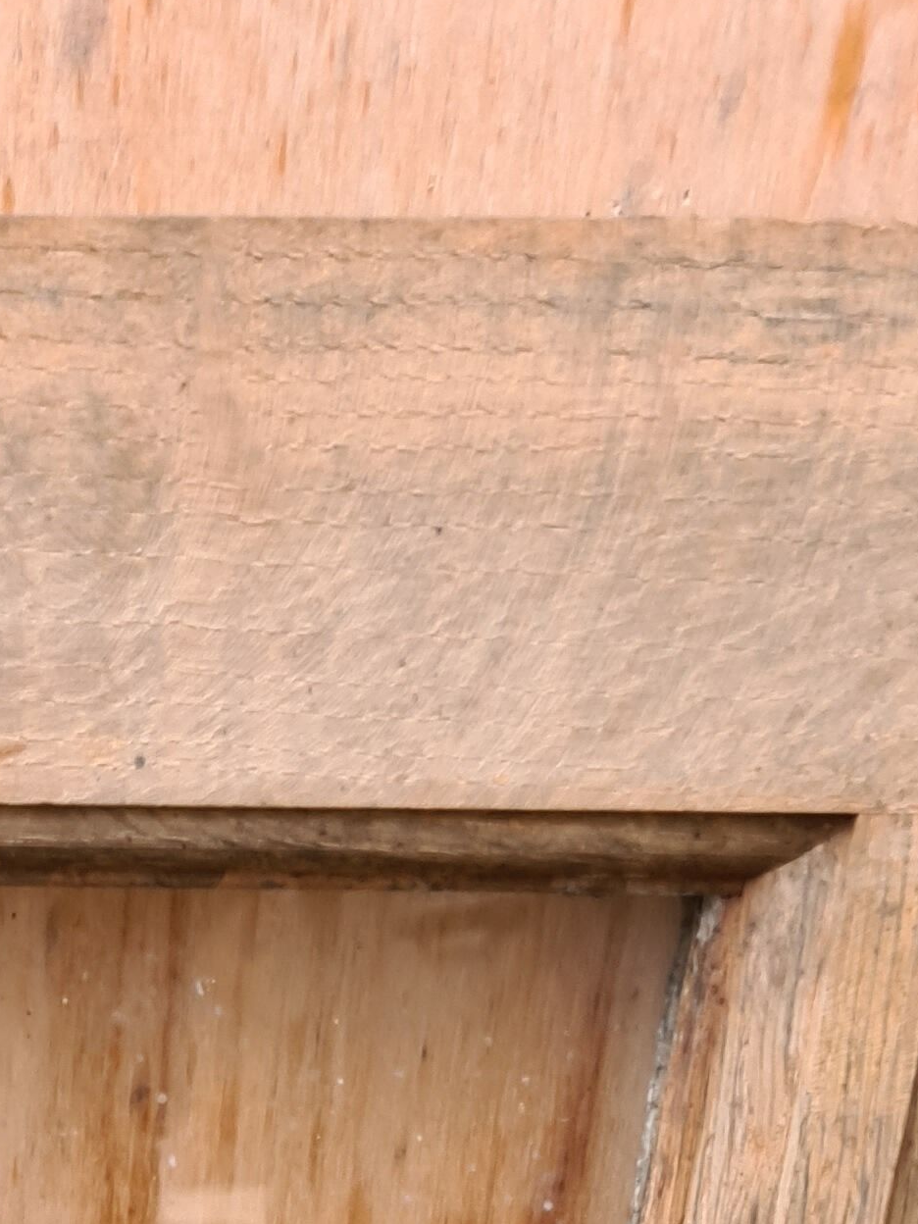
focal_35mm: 84
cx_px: -503
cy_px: 1949
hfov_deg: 16.0
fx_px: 2970
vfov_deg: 19.6
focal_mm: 5.4
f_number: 1.8
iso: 80
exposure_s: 1/50
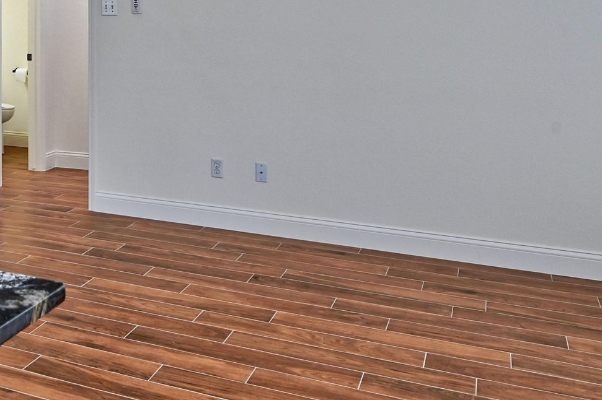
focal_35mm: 47
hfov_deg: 38.9
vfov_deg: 27.2
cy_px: 14
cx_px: 58
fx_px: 785
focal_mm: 21
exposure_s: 1/15
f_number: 8
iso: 400
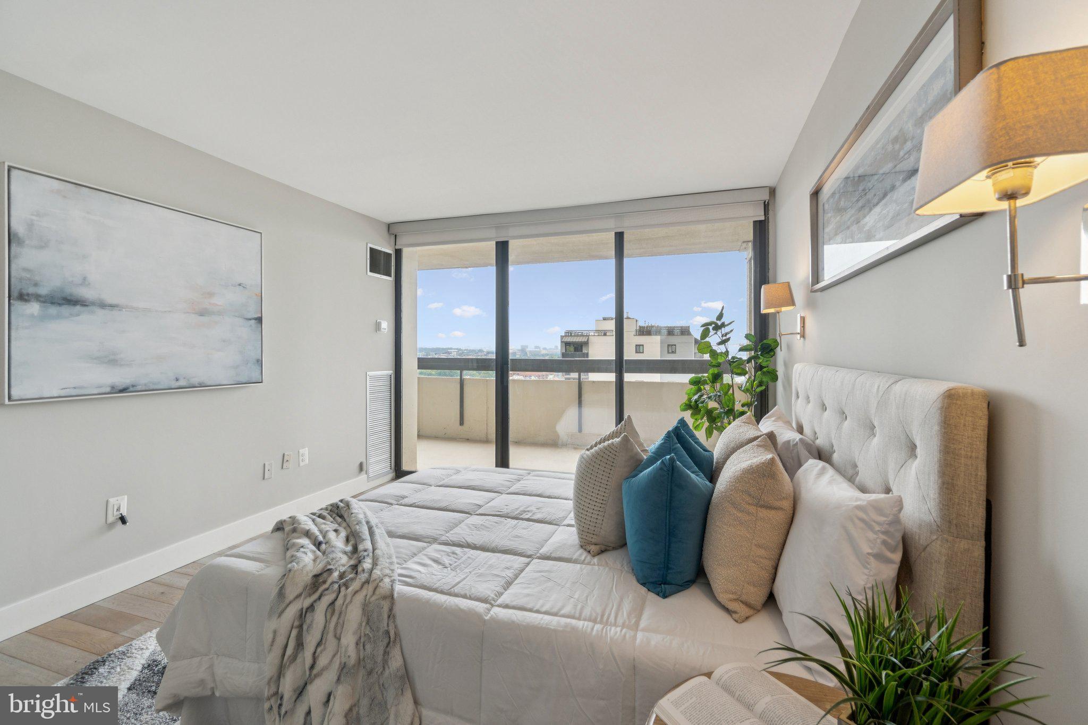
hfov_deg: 100.4
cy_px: 362
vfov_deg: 77.3
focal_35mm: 15
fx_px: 453
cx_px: 544
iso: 200
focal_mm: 10
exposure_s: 1/50
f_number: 7.1
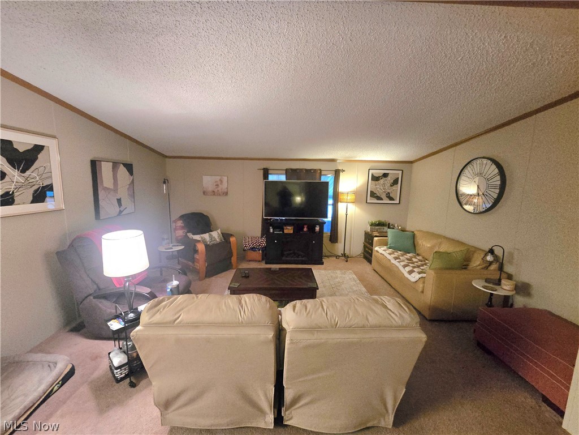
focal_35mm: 13
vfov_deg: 89.9
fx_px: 217
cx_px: 290
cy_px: 218
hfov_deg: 106.2
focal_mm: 2.2
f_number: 2.2
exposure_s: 1/60.2
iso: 1250
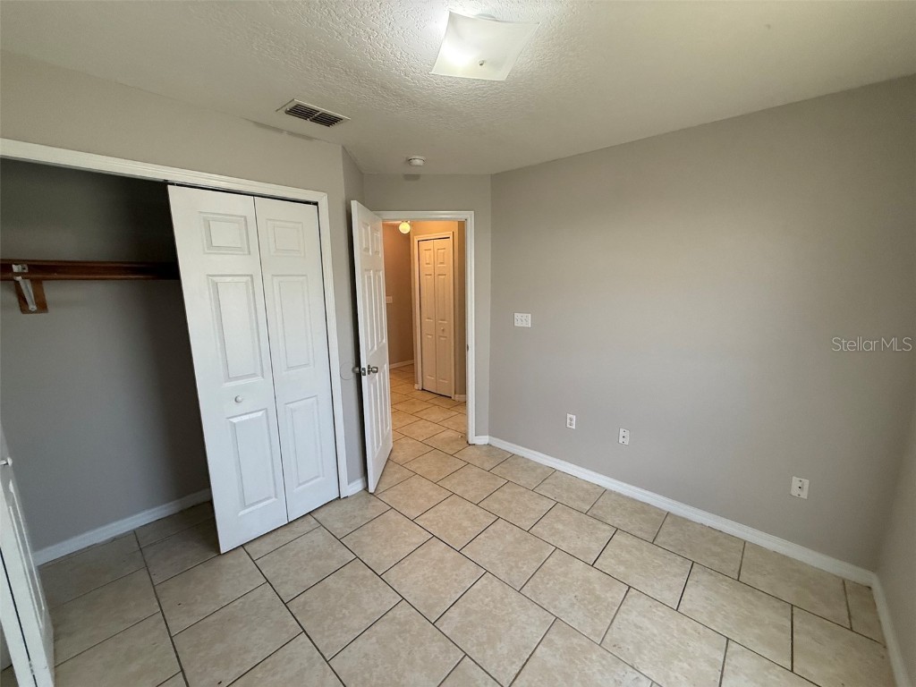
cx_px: 458
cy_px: 344
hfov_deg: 102.1
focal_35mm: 14
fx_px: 370
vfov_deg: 85.7
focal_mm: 2.22
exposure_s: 1/120
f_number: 2.2
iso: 250
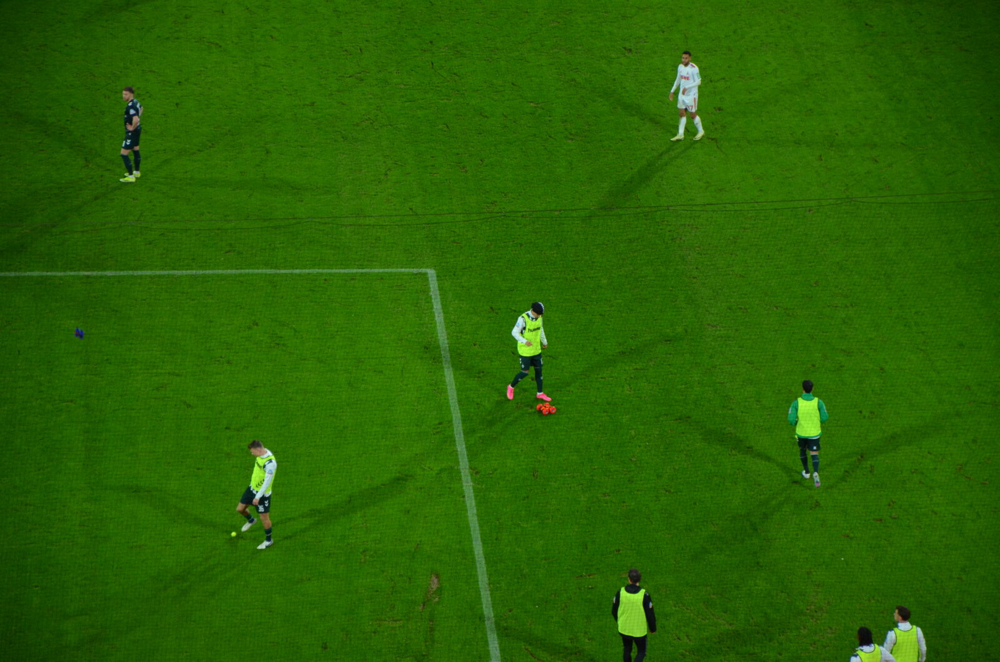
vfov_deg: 8.7
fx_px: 4366
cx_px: 500
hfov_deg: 13.1
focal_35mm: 158
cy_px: 331
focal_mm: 105
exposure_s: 1/200
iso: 800
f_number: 5.6
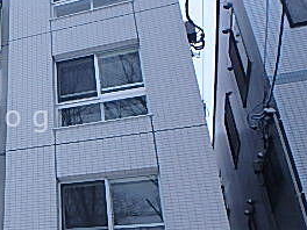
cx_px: -26
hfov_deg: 33.1
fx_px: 452
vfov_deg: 28.6
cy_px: 118
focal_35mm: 51
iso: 160
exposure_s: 1/60
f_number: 3.5
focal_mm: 3.7
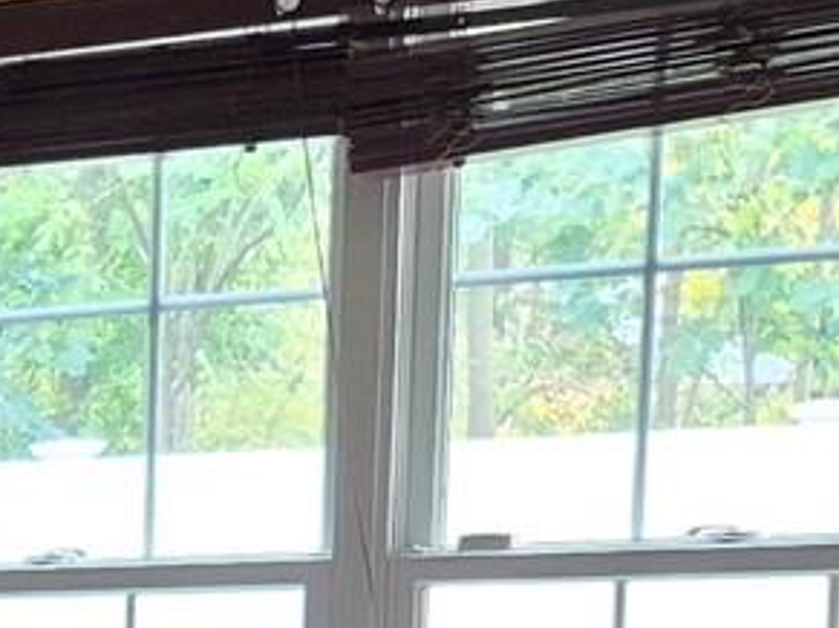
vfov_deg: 8.5
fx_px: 3925
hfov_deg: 11.0
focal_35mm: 162
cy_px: 1374
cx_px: -891
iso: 320
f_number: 1.8
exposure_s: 1/120
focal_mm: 5.4
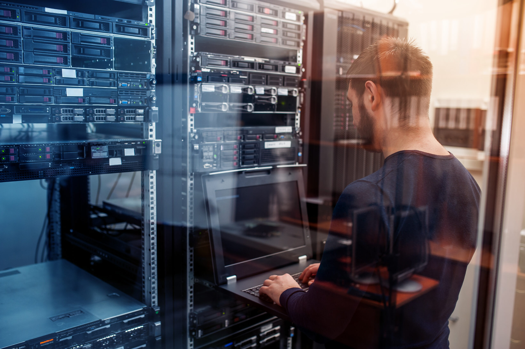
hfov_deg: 54.5
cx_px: 262
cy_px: 174
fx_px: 510
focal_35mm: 35
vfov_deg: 37.8
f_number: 2.5
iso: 200
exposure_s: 1/160
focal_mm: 35
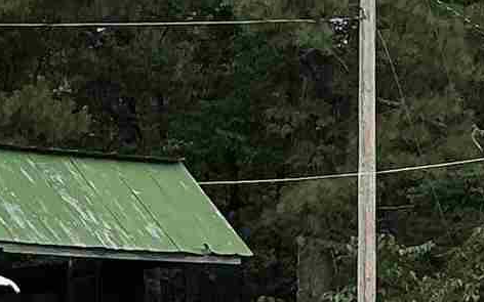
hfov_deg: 10.8
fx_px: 2546
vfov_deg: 6.7
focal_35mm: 193
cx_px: 135
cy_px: 408
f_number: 1.8
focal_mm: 3
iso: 25
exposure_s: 1/781
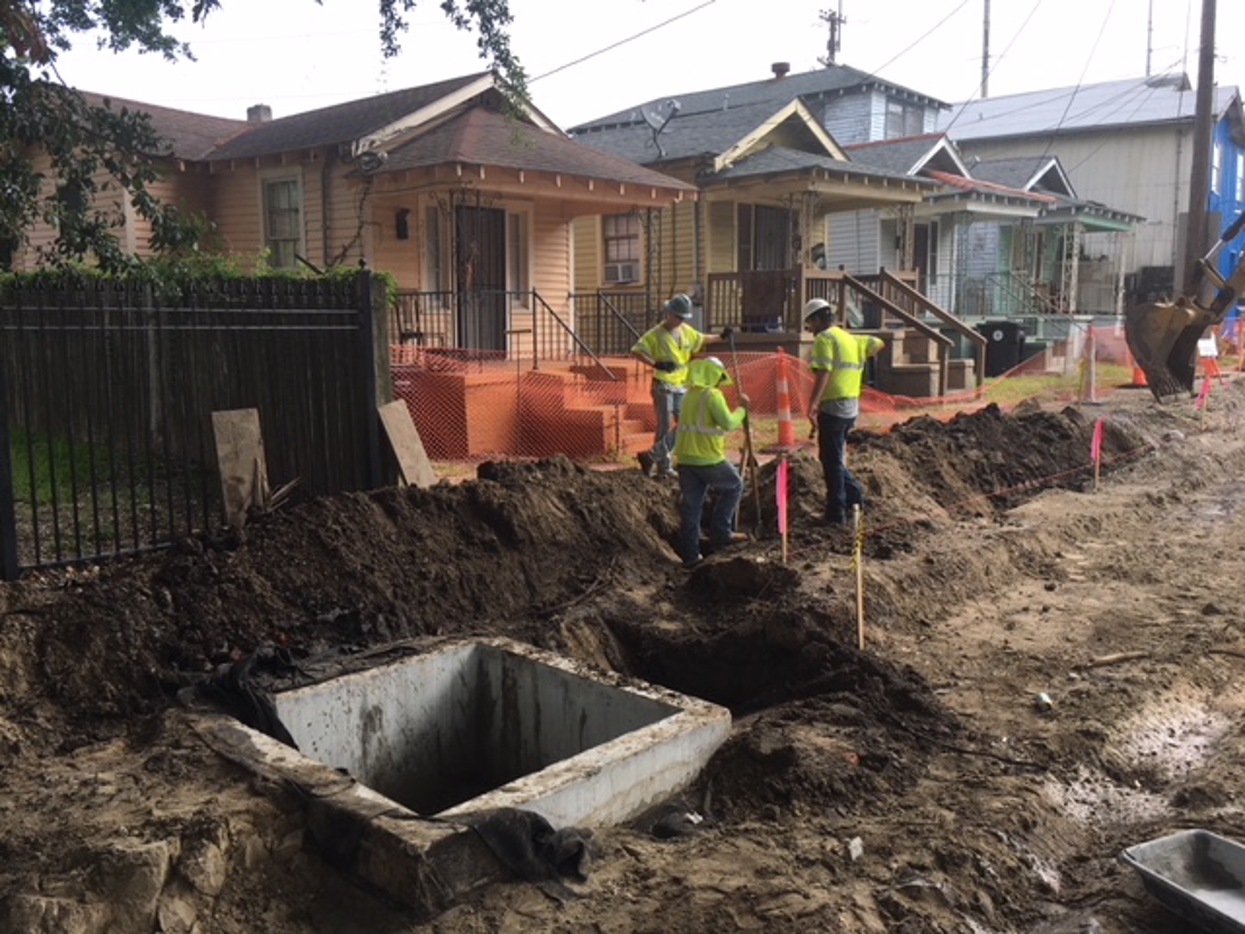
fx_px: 1043
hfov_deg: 61.7
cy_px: 467
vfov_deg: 48.2
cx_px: 622
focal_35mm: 29
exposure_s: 1/439
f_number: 2.2
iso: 25
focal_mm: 4.15
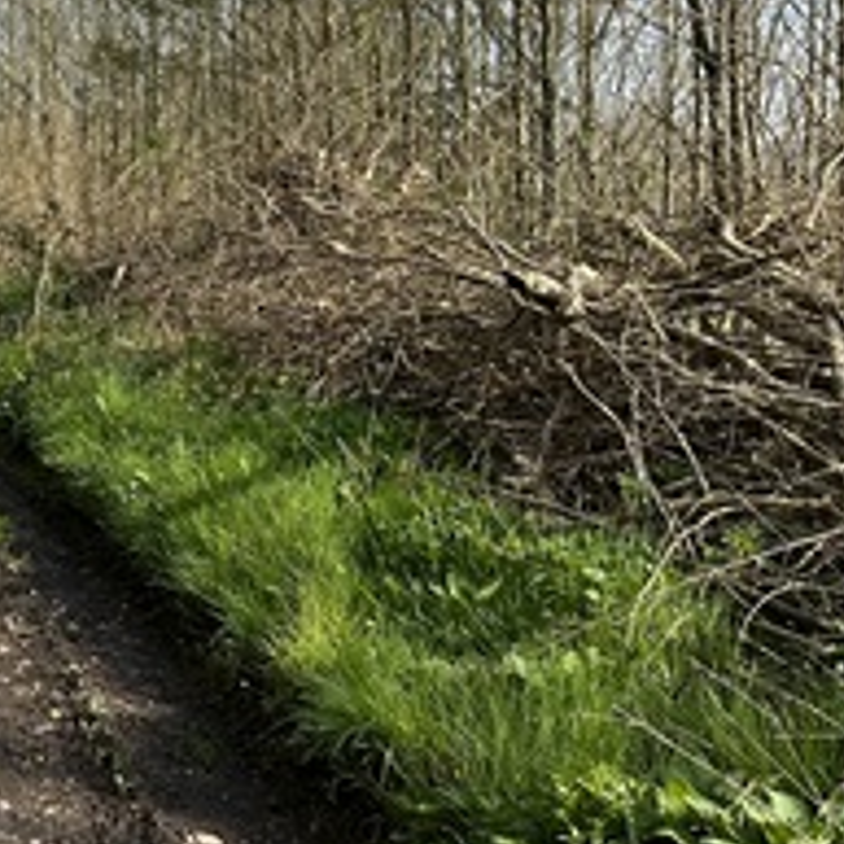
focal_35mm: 66
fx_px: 1821
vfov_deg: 25.8
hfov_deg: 22.7
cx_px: -306
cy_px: 223
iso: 80
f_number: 1.78
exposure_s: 1/2299
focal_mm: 6.86
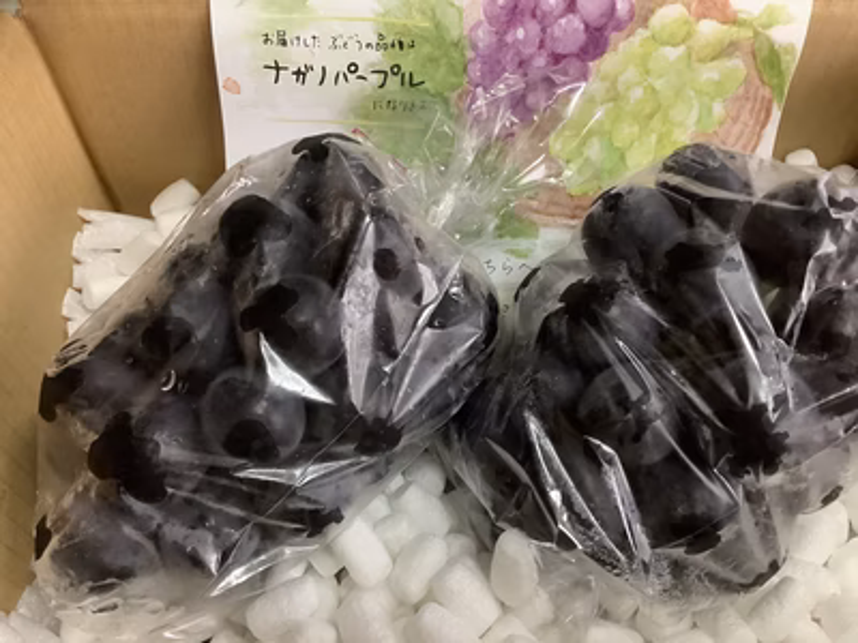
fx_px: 768
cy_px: 322
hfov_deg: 58.4
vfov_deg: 45.4
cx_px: 429
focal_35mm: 31
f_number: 2.4
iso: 500
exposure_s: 1/30
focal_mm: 3.3
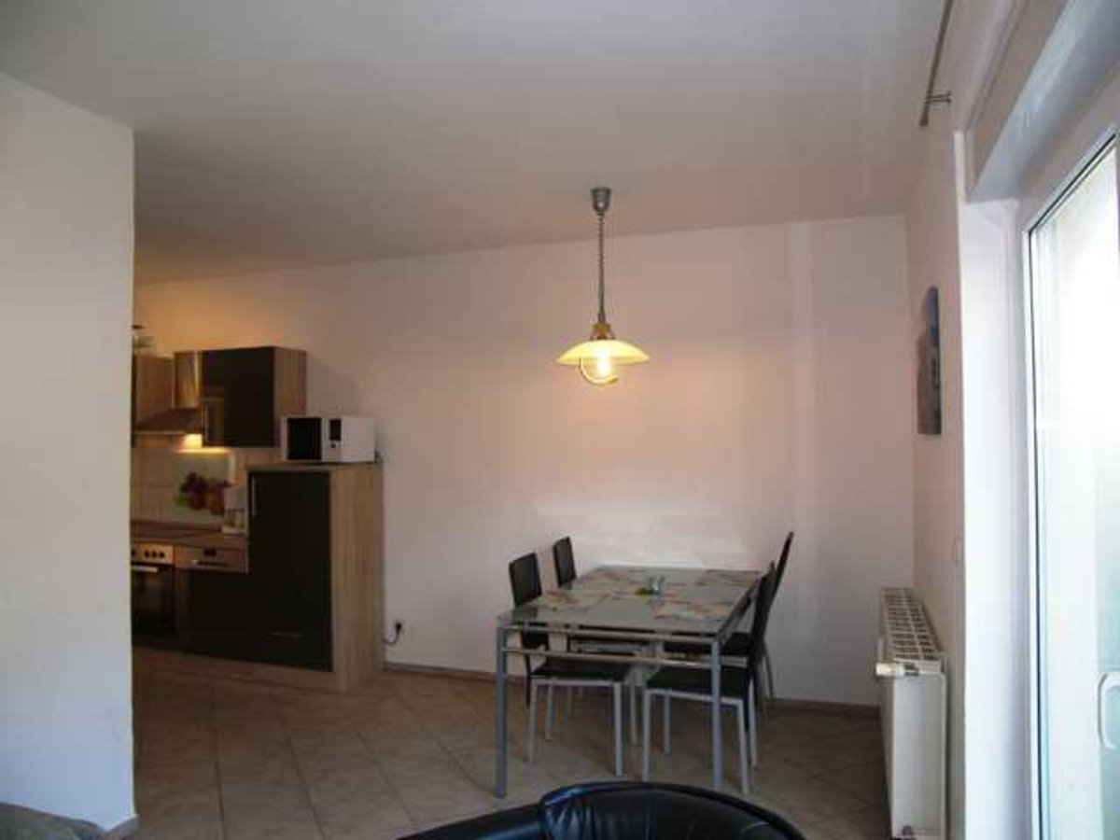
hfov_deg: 69.4
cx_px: 560
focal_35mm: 25
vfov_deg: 54.9
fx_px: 809
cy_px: 420
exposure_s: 1/30
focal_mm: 5.2
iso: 100
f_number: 2.8
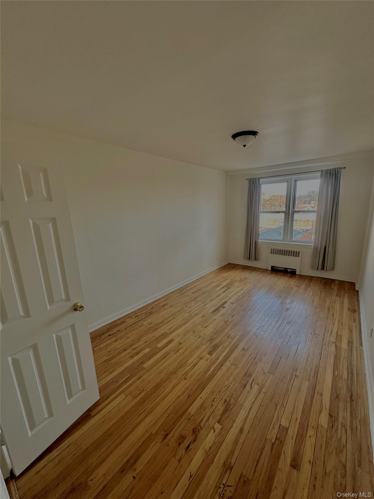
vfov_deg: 102.1
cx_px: 187
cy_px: 250
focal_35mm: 14
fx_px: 202
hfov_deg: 85.7
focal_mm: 2.22
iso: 100
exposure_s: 1/99
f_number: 2.2
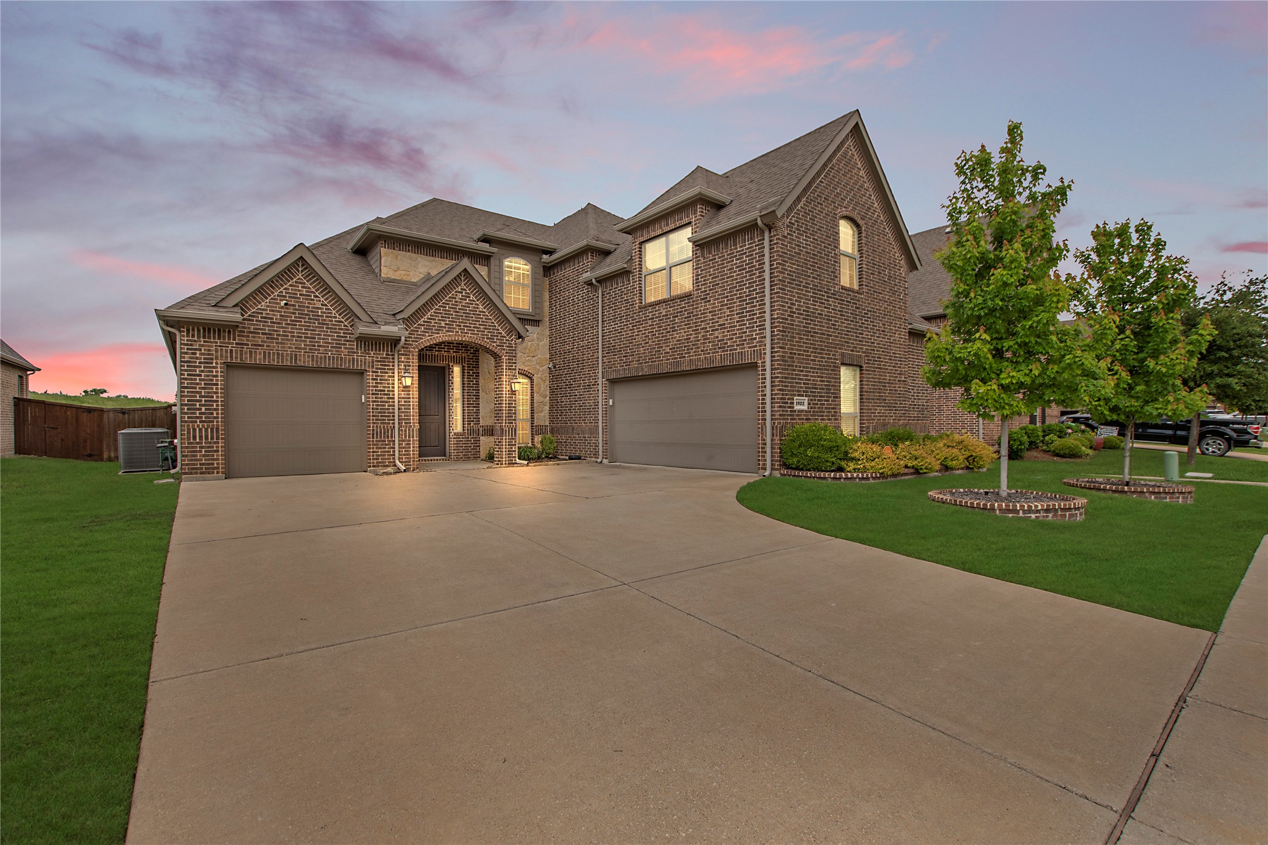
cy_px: 422
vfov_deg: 77.3
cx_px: 634
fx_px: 528
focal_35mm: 15
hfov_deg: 100.4
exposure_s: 1/500
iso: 100
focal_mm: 10
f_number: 5.6
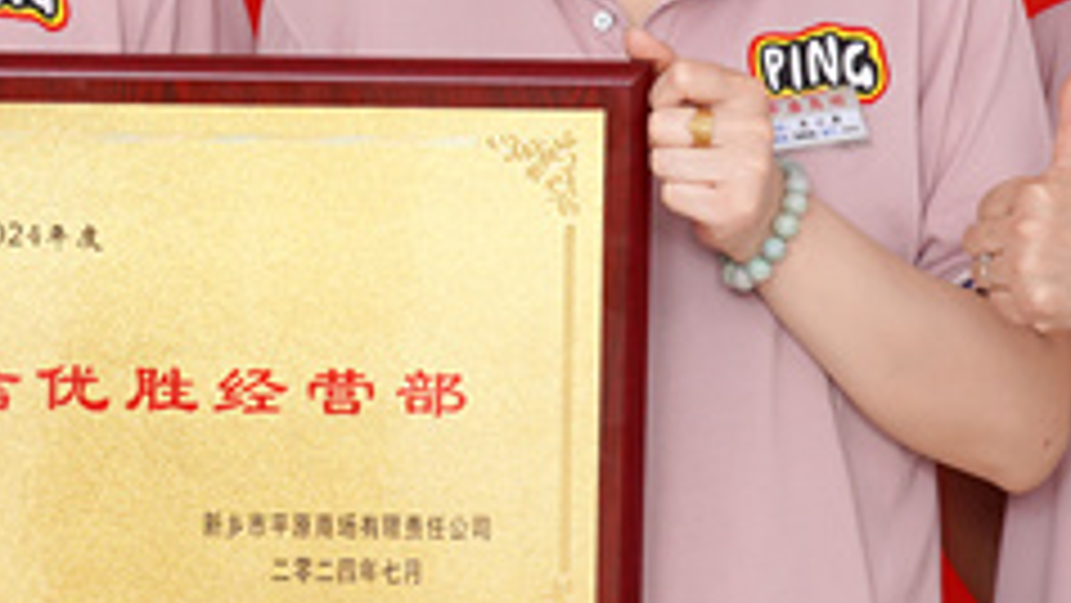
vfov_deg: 5.6
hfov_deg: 10.0
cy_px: 101
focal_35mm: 215
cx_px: 68
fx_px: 6107
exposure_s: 1/160
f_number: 11
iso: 100
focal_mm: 61
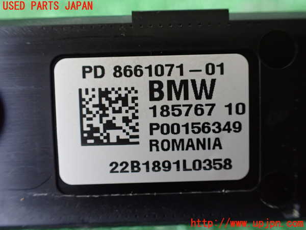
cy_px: 115
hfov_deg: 60.0
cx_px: 153
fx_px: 265
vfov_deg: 46.8
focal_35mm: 30
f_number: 2.3
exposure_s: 1/125
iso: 800
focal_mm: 5.4
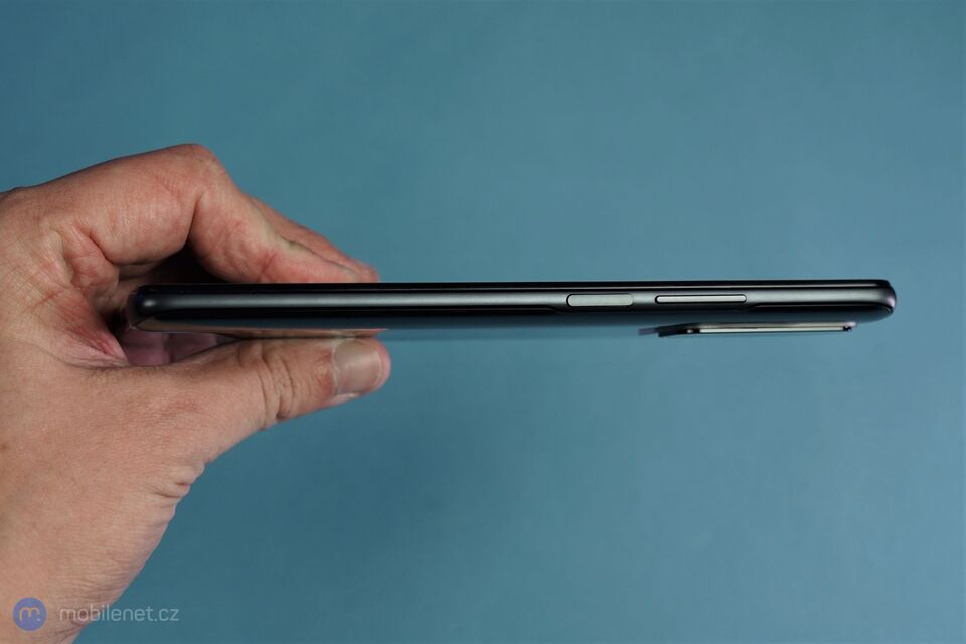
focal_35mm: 44
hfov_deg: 44.5
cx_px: 483
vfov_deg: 30.5
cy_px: 322
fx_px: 1181
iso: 800
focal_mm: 44
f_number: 6.3
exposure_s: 1/200
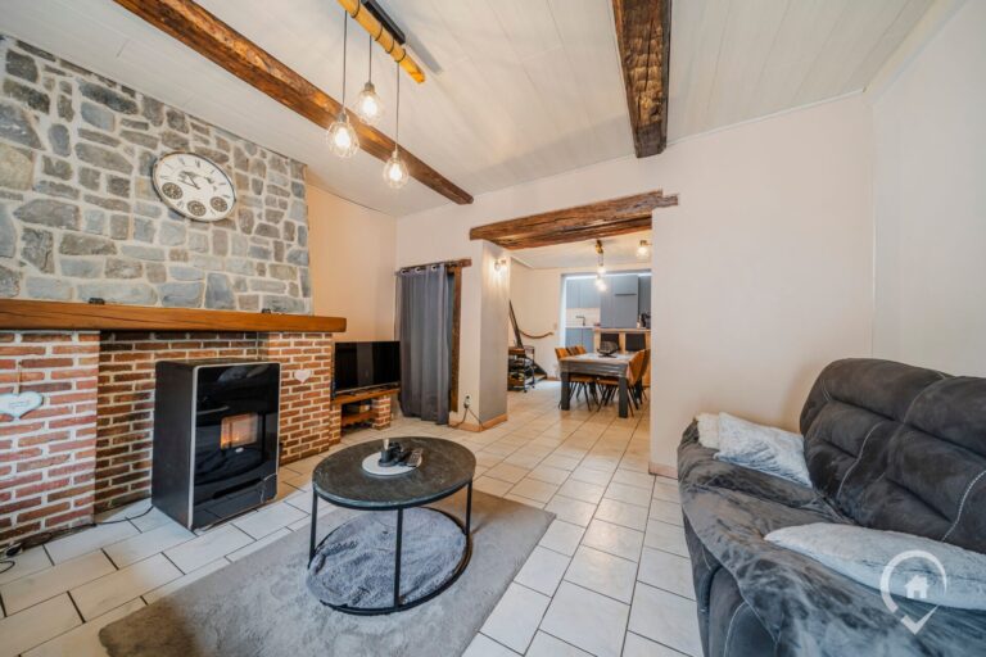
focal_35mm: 12
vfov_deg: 90.0
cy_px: 328
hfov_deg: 112.6
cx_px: 493
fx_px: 329
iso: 500
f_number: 7.1
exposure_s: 1/8
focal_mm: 12
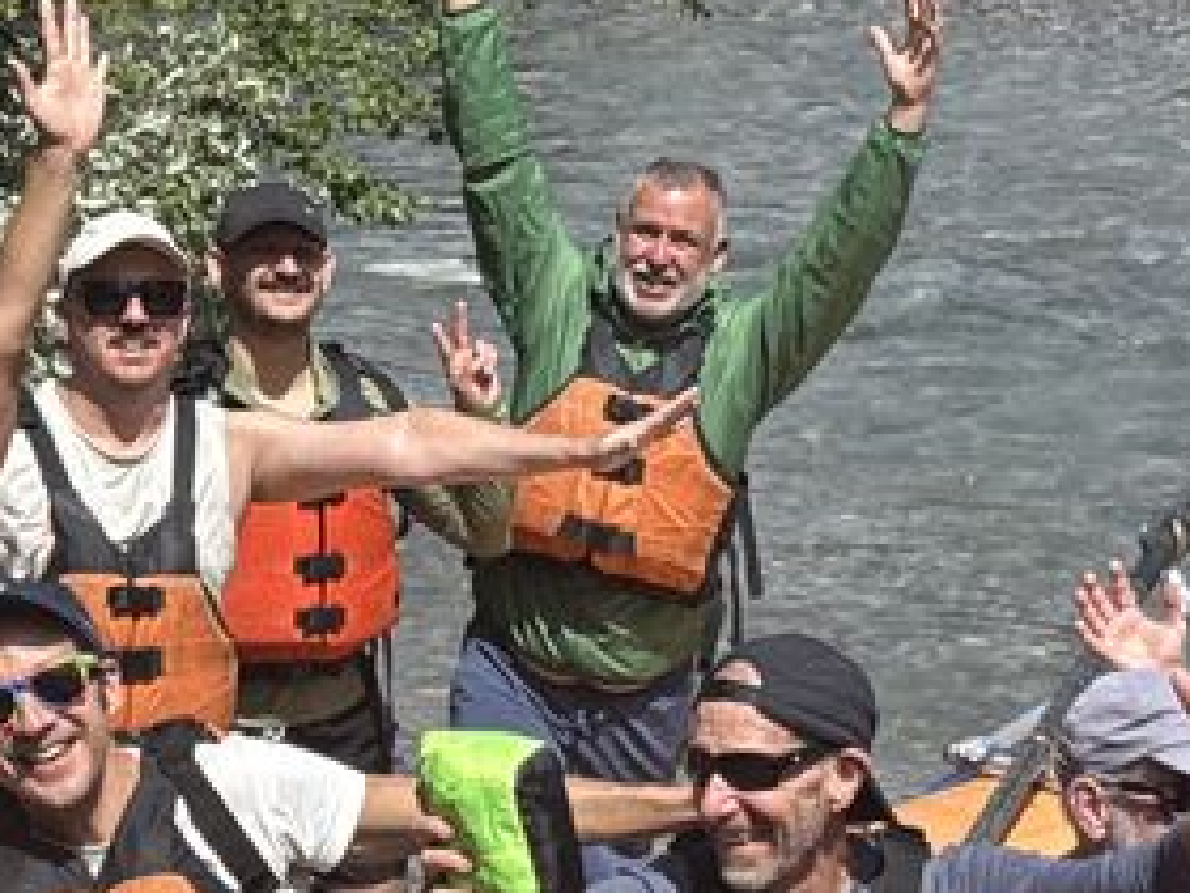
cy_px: 757
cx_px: 706
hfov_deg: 14.4
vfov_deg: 10.8
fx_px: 4710
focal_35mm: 137
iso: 80
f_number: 1.8
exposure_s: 1/5208
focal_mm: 6.8
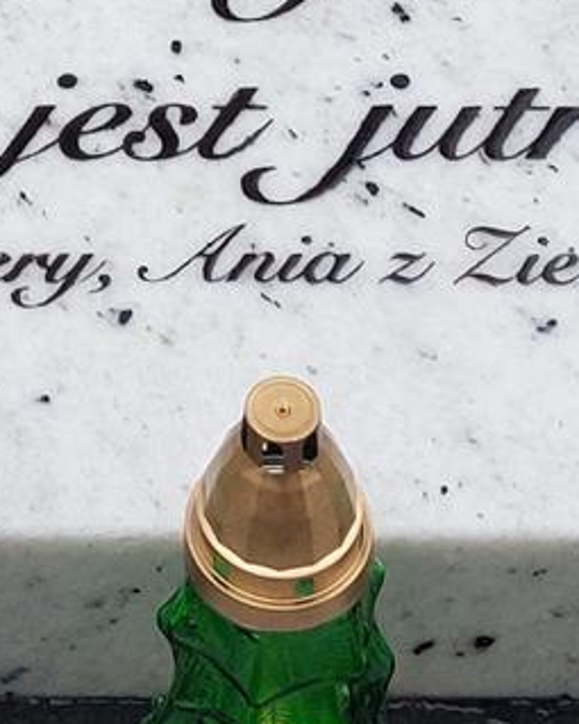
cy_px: -1314
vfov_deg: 9.1
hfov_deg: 8.7
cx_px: 139
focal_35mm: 177
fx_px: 3793
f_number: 1.8
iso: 40
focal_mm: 5.23
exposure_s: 1/100
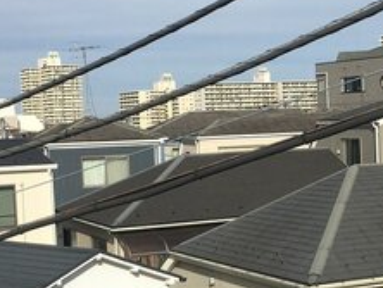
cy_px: 185
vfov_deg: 17.0
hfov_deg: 22.4
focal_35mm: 87
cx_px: 239
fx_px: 964
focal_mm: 4.15
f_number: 2.2
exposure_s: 1/2331
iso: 25
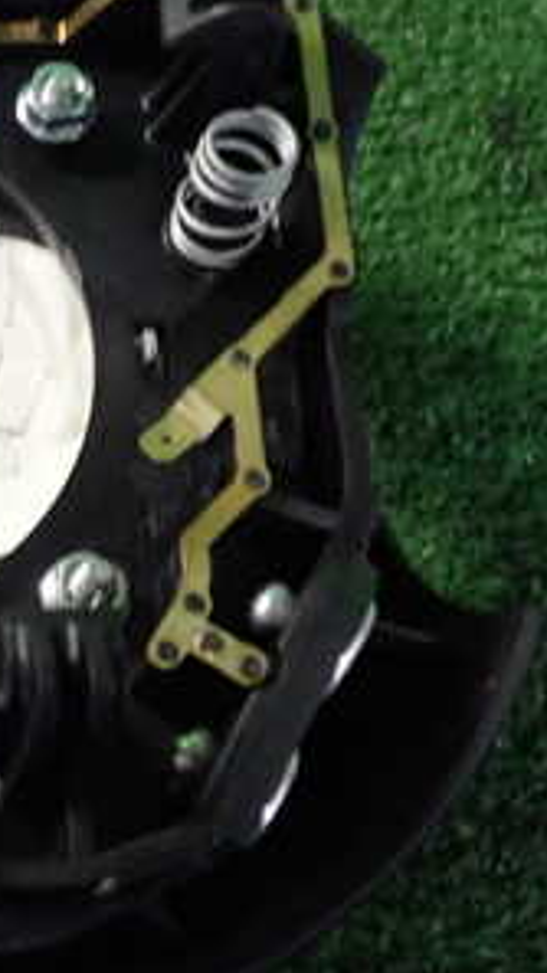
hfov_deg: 16.9
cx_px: -219
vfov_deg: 31.9
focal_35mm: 66
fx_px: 1702
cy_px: 462
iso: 640
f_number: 2.3
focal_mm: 5.4
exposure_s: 1/30
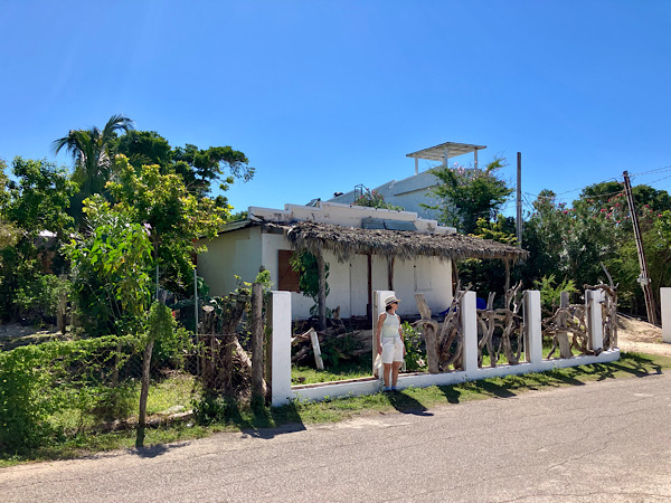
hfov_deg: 63.4
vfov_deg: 49.7
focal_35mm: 28
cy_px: 252
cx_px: 336
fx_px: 543
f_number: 1.8
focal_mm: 3.99
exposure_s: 1/2433
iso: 32
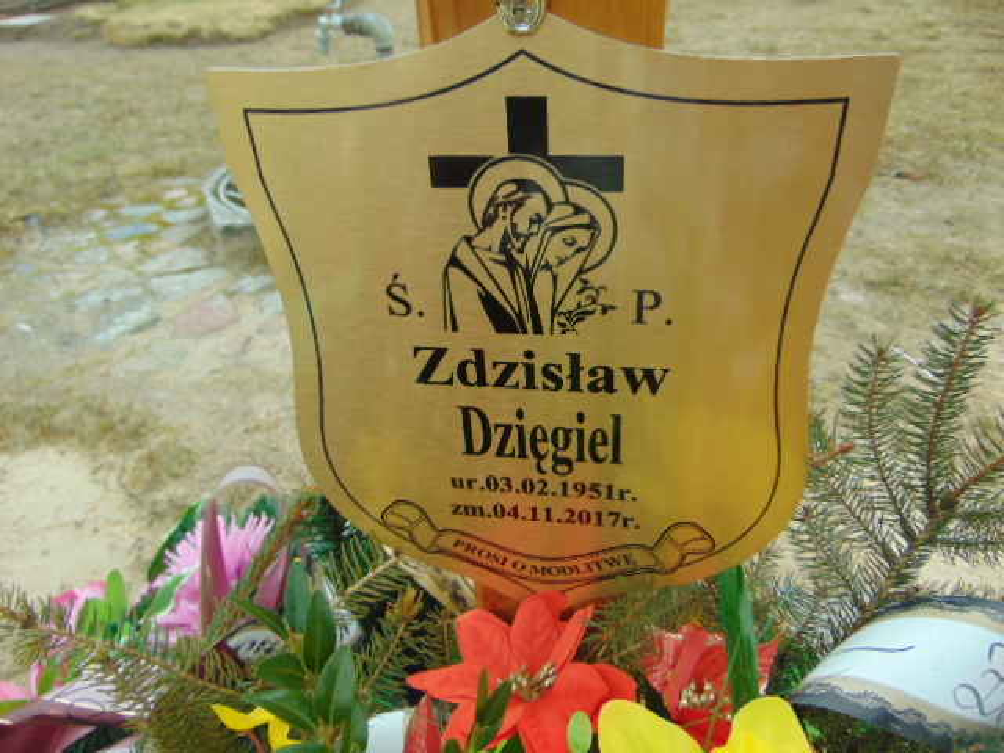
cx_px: 502
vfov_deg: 54.9
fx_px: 725
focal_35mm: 25
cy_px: 376
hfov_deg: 69.4
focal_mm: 4.5
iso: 80
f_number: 3
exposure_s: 1/80
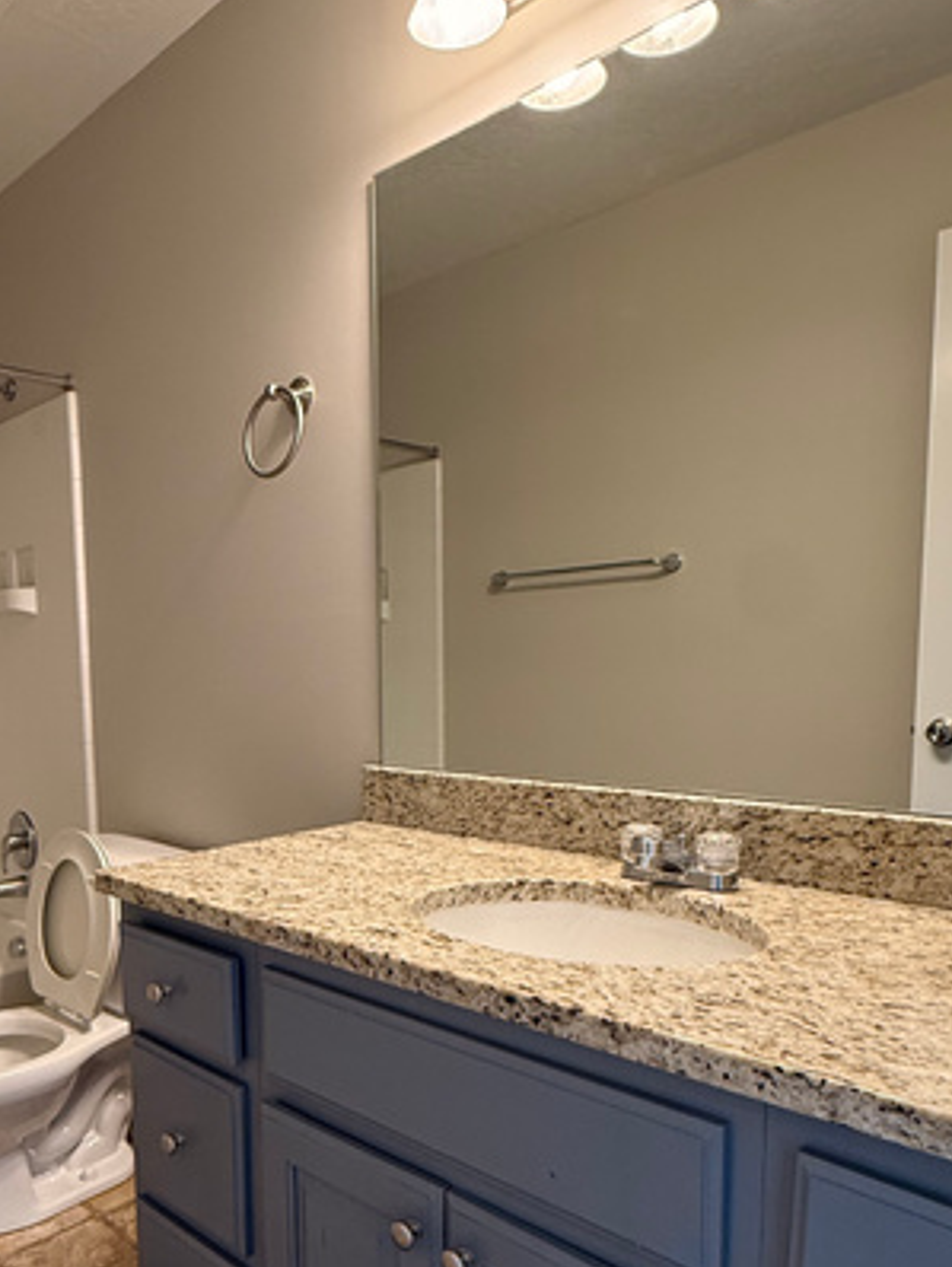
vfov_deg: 64.6
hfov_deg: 50.3
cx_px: 299
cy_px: 770
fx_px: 989
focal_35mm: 27
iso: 200
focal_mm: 2.22
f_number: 2.2
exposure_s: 1/60
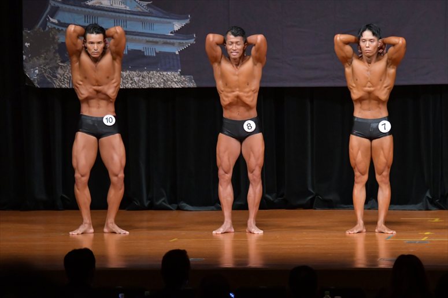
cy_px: 149
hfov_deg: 8.6
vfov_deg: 5.7
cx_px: 224
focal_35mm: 240
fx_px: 2985
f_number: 5.6
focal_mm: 160
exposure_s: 1/400
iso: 5000
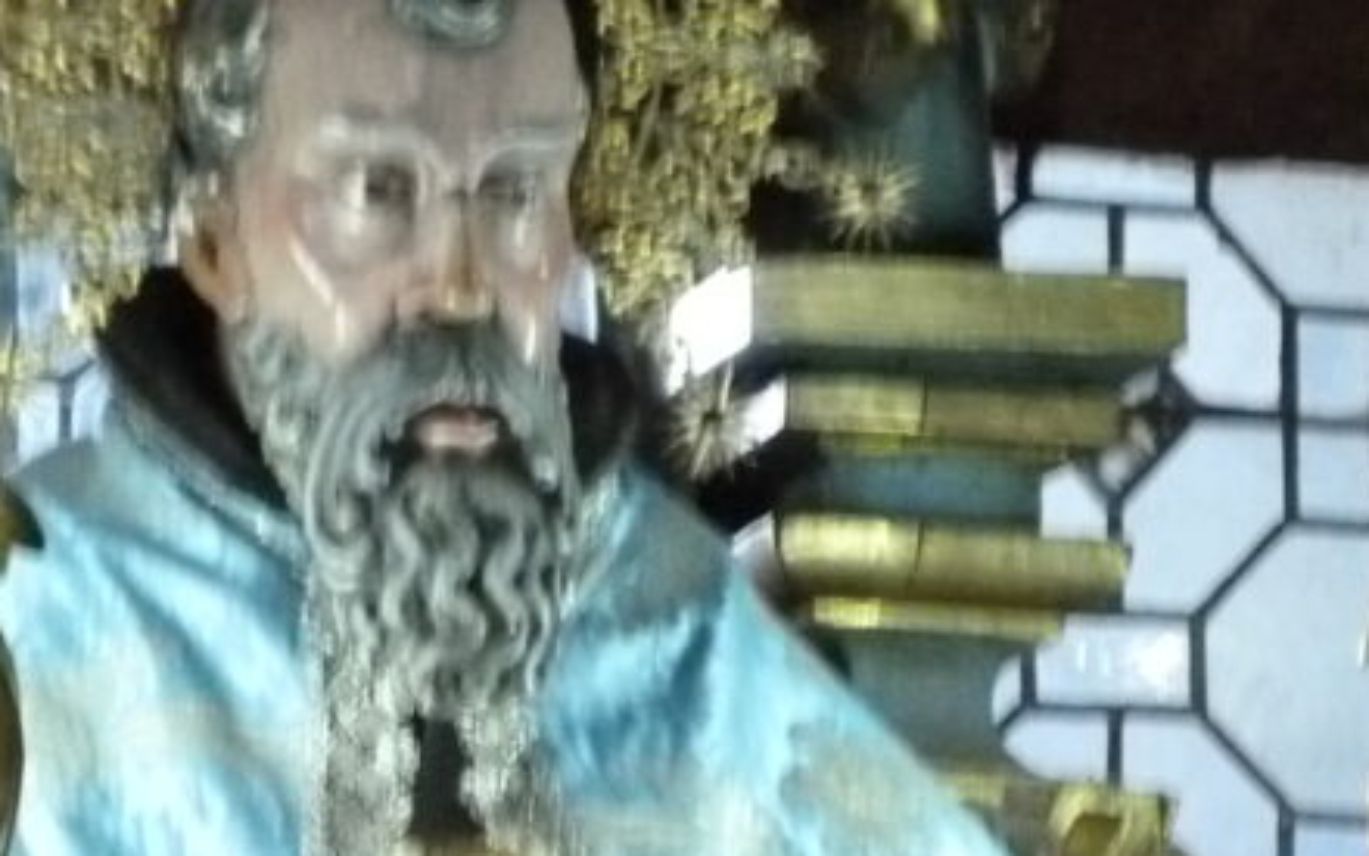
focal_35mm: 701
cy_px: 797
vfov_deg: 1.9
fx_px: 26154
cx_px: 336
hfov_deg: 3.0
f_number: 4
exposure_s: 1/13
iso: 800
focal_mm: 51.1
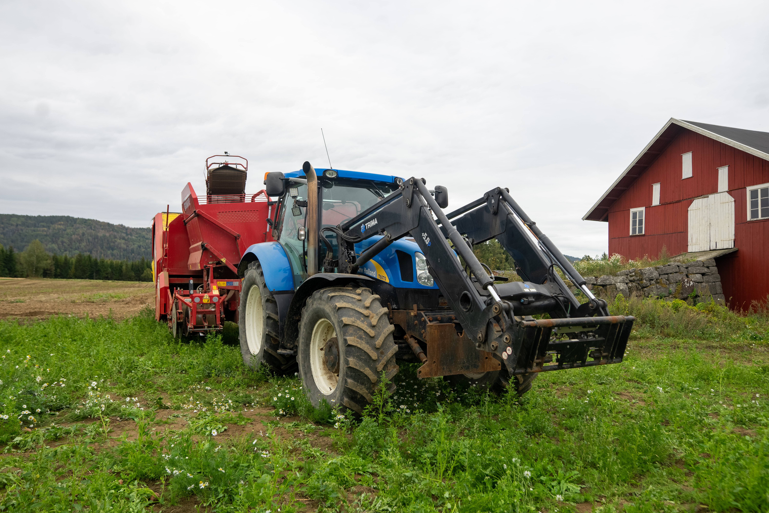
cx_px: 384
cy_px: 256
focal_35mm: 24
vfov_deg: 53.1
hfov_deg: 73.7
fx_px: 513
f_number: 4
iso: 1000
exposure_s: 1/250
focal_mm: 24
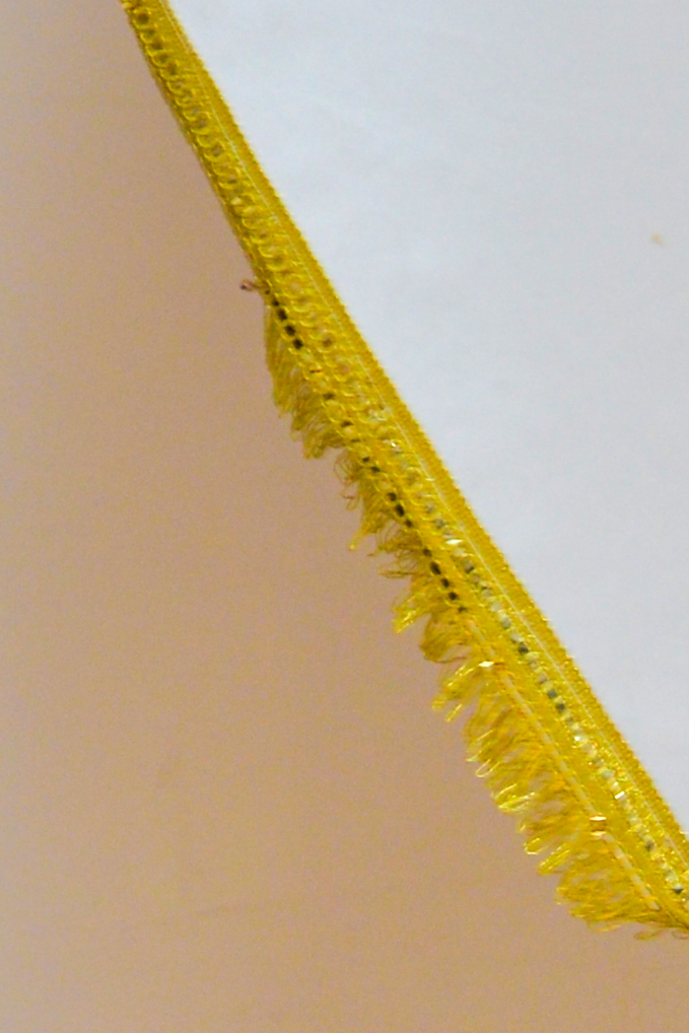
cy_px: -1209
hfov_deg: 5.0
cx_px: -973
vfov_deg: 7.4
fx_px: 7633
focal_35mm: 266
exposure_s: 1/60
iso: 400
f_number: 4
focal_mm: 45
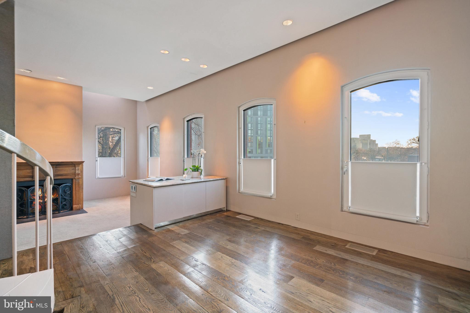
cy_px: 156
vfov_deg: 73.8
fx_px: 209
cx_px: 235
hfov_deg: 96.7
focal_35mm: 16
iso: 800
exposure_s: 1/10
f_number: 4
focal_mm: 16
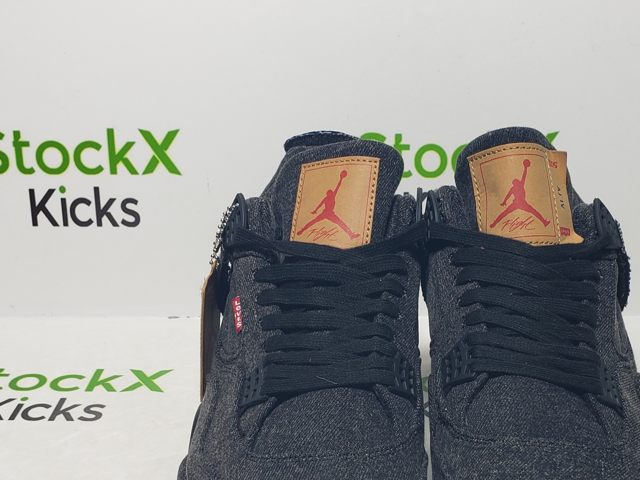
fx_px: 869
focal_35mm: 47
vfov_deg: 30.3
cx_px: 403
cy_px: 366
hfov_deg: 40.1
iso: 50
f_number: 2.4
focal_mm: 4.3
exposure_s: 1/175
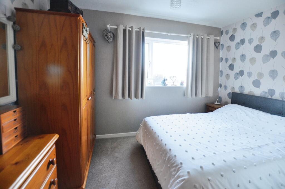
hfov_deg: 100.5
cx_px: 142
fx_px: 119
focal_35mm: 15
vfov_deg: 77.1
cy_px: 94
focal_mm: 10
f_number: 3.5
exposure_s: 1/50
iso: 800
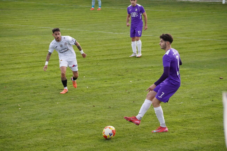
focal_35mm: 195
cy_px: 76
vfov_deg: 7.0
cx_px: 114
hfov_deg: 10.6
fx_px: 1229
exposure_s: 1/2500
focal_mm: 130
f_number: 6.3
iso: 6400
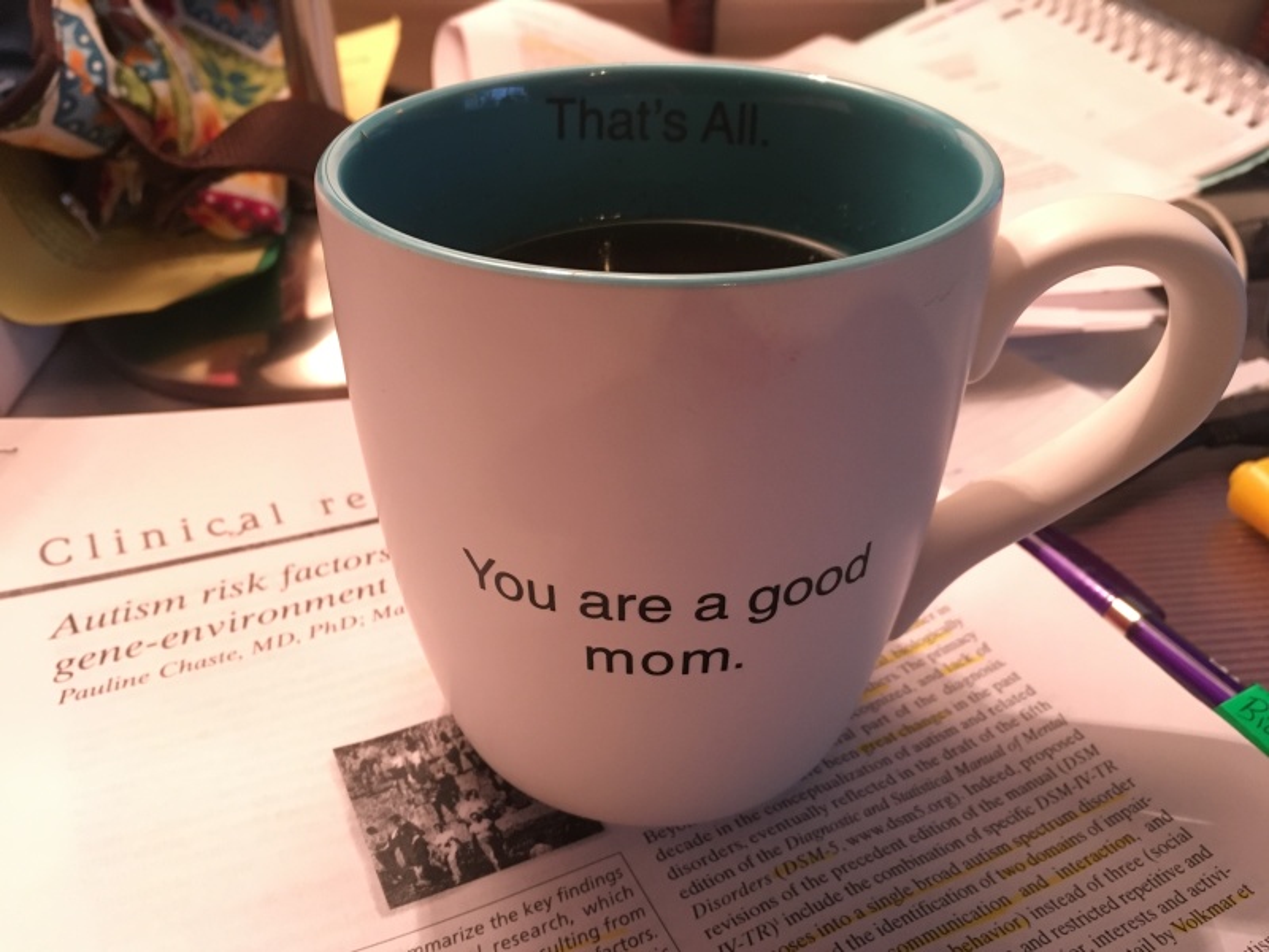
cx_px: 634
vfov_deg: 48.2
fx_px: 1063
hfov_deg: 61.7
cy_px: 476
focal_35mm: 29
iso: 125
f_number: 2.2
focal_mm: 4.15
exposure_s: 1/30
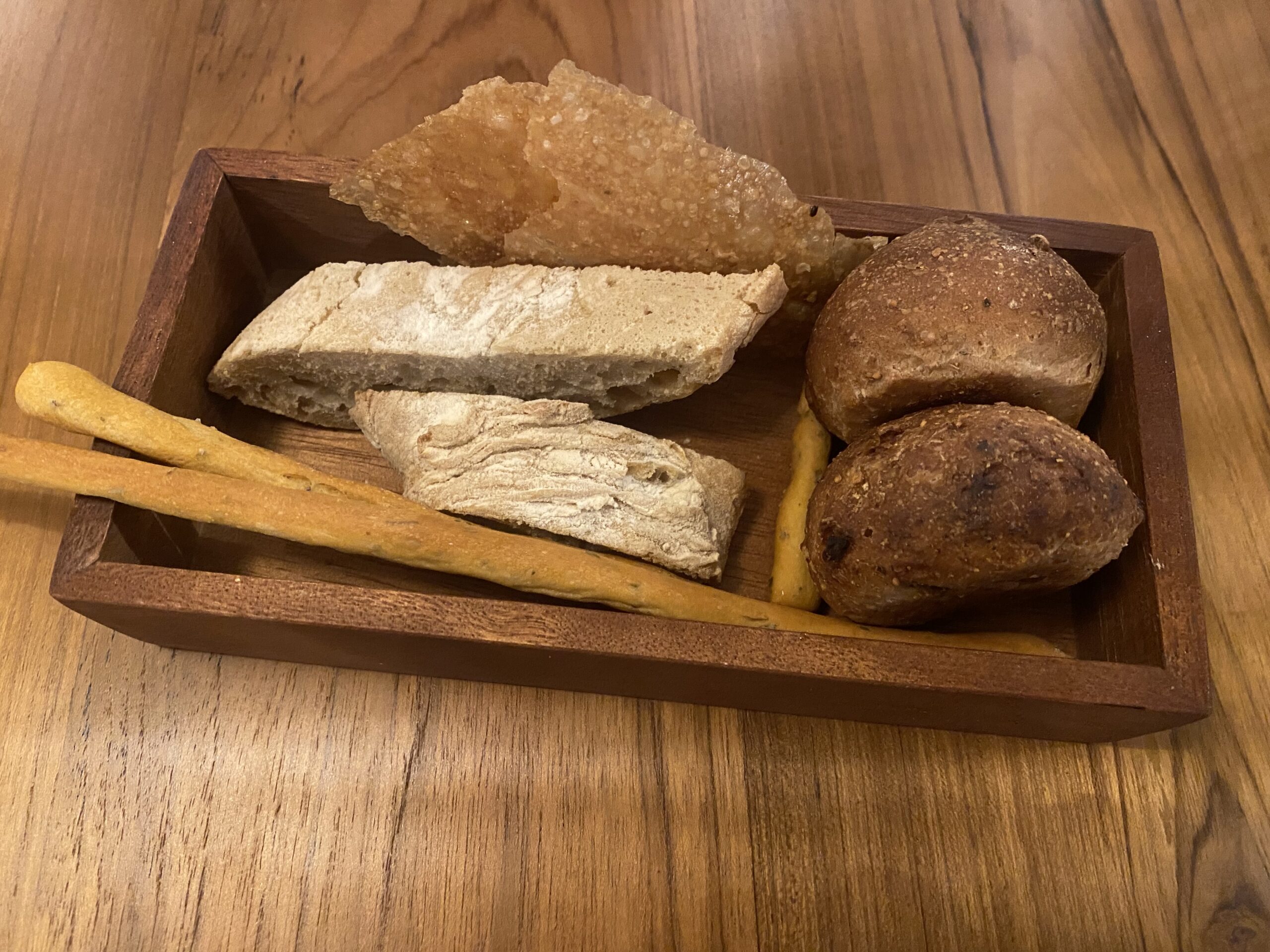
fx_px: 954
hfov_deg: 67.3
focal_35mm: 26
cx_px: 635
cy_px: 476
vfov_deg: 53.1
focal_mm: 4.25
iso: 500
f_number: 1.8
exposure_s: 1/25
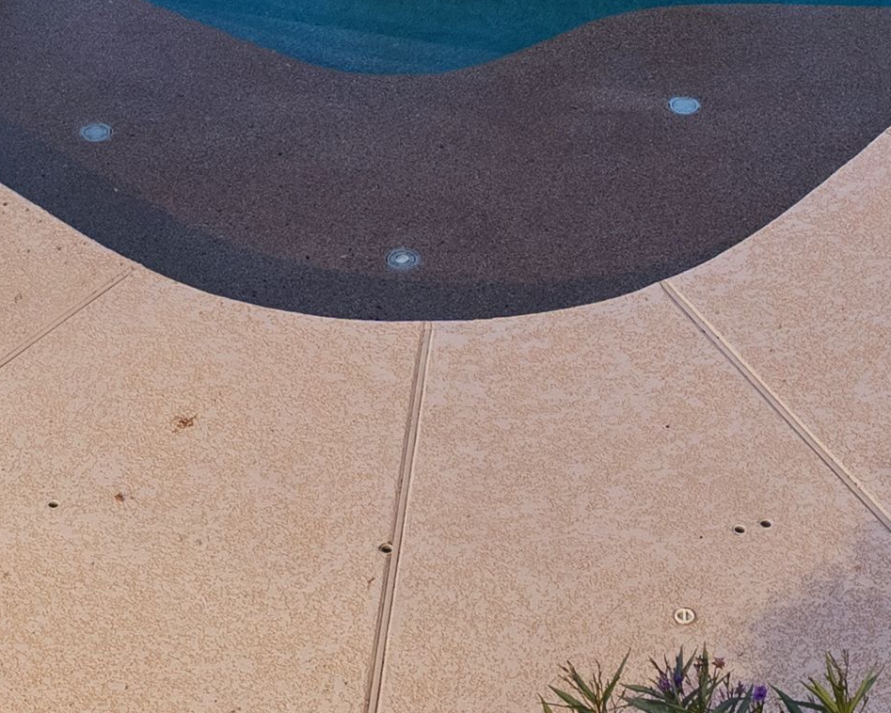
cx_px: 314
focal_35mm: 107
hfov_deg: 17.9
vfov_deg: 13.7
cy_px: -298
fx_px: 2822
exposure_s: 1/10
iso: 800
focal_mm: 18
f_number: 5.6
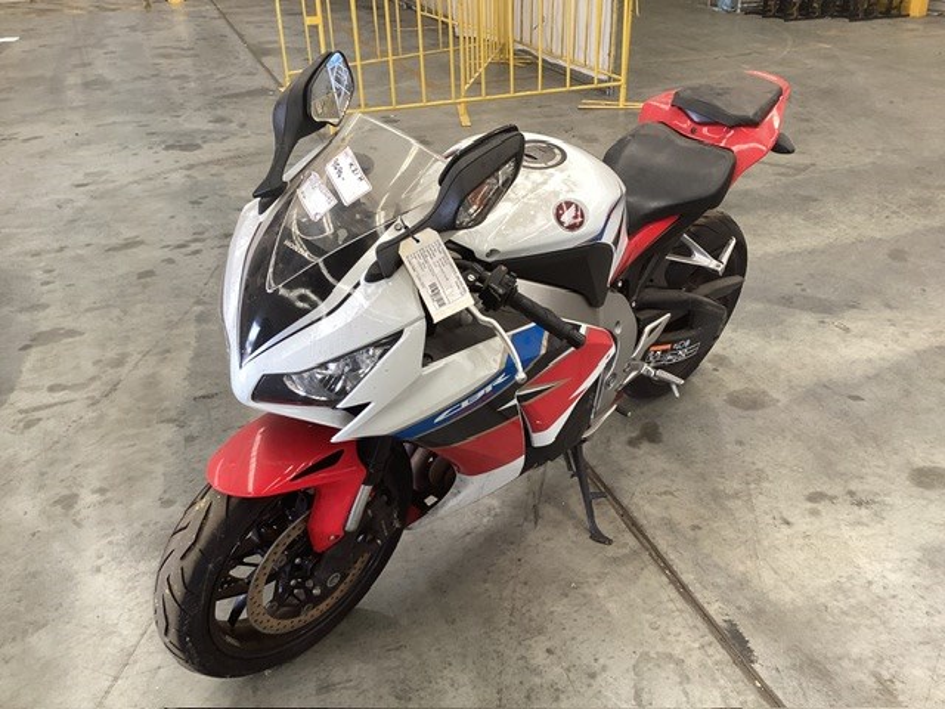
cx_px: 472
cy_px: 354
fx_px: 846
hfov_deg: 58.4
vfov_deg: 45.4
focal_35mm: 31
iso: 80
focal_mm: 3.3
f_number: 2.4
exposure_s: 1/50
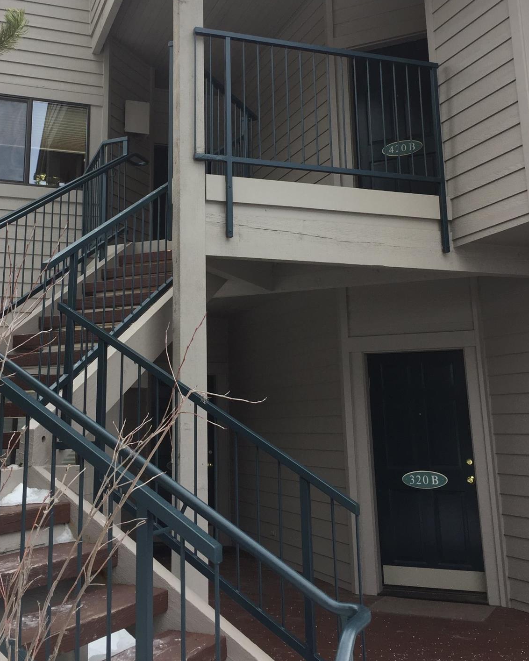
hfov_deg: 37.2
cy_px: 238
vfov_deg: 45.3
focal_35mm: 40
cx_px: 209
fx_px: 783
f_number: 2.2
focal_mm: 4.15
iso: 32
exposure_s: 1/408
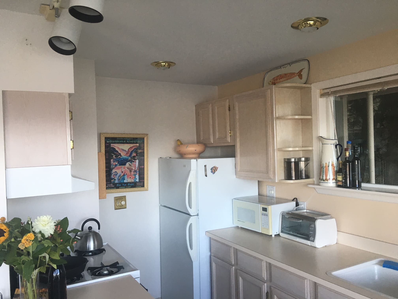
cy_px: 150
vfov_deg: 48.2
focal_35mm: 29
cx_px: 199
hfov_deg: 61.7
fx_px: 333
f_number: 2.2
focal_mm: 4.15
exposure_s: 1/30
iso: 32
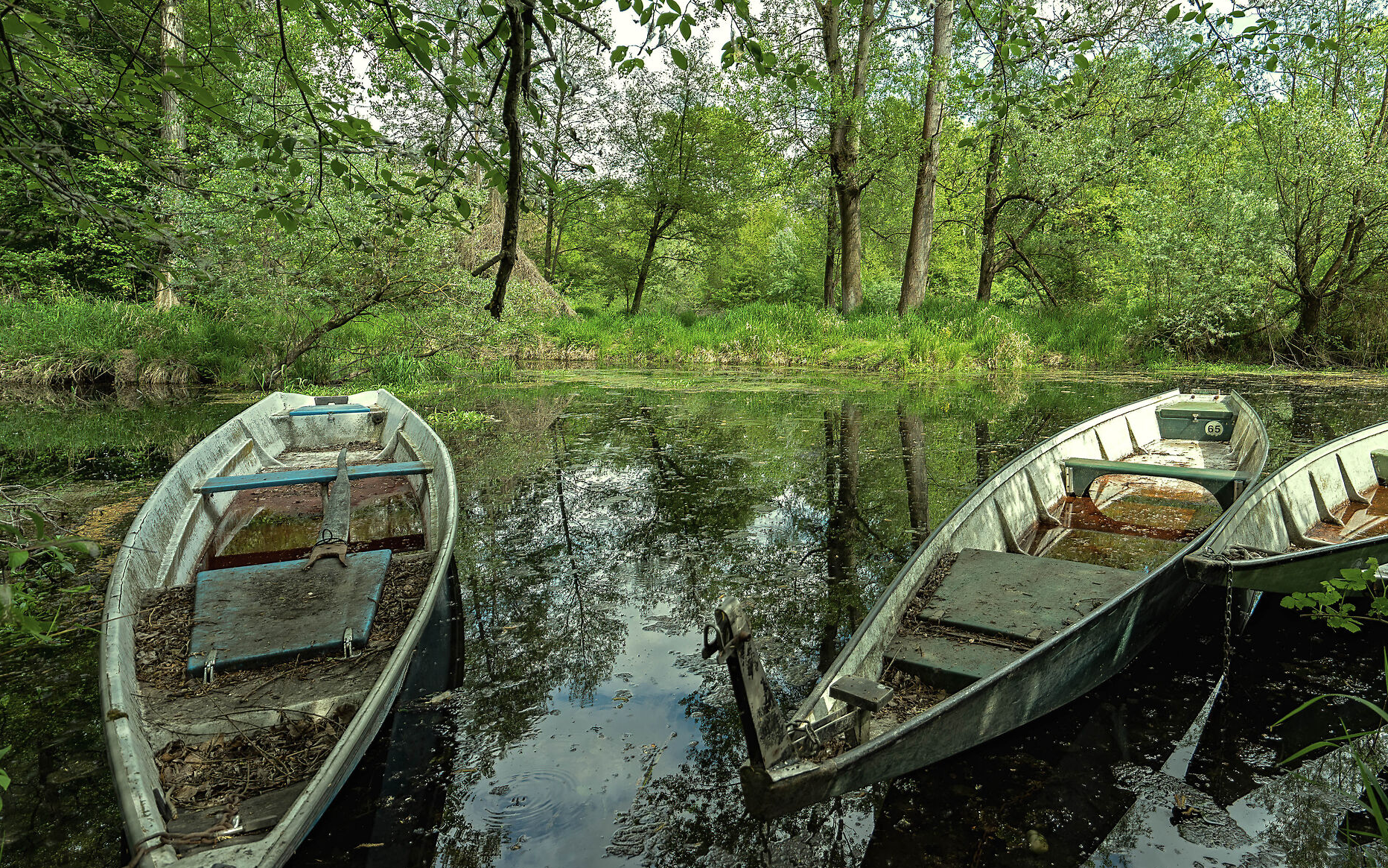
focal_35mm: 21
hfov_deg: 81.5
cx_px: 820
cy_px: 407
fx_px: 794
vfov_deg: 57.2
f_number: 7.1
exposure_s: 1/80
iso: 100
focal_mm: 16
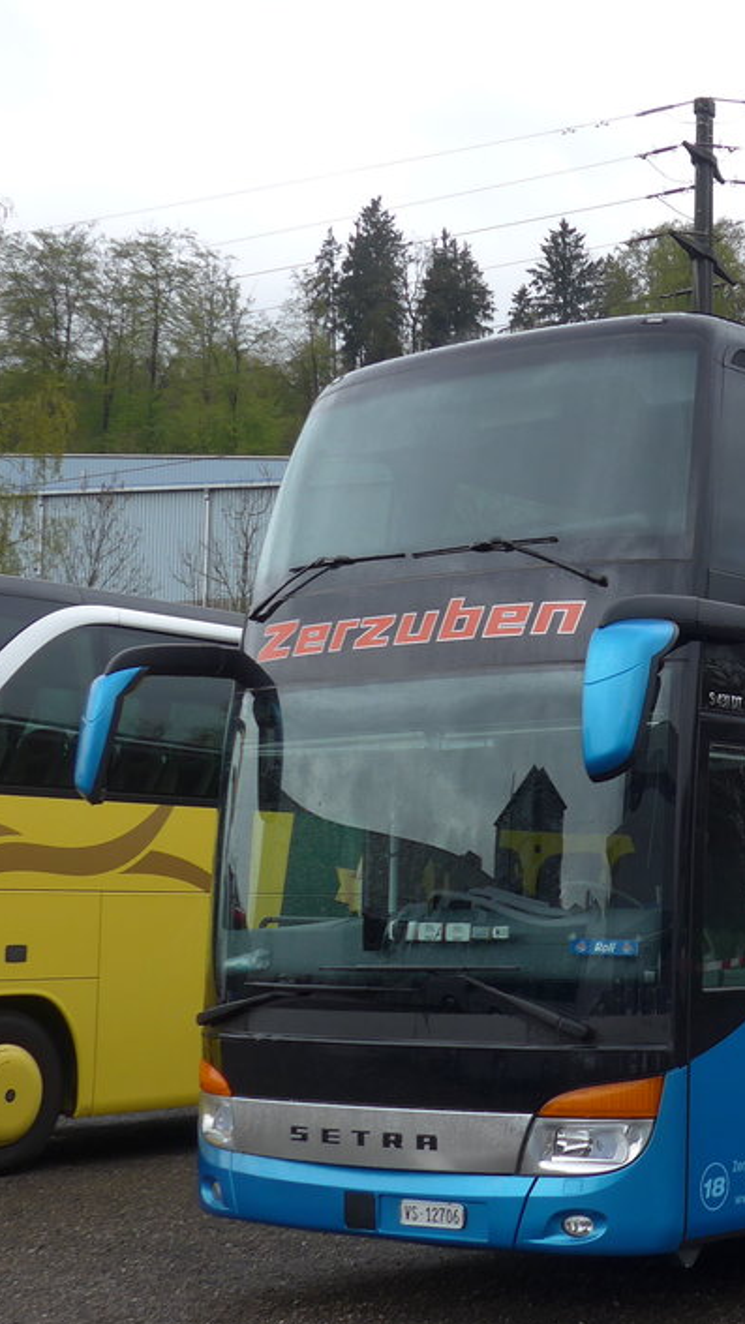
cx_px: 874
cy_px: 617
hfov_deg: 18.2
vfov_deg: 33.3
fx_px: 2213
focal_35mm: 63
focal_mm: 7
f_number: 2.8
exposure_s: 1/160
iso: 80
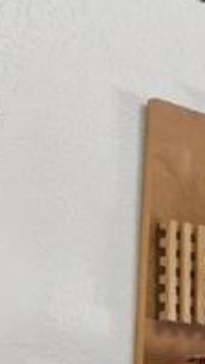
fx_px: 1565
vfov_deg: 12.5
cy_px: 564
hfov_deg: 6.5
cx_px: 721
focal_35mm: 162
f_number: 8
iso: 640
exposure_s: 1/320
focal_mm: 10
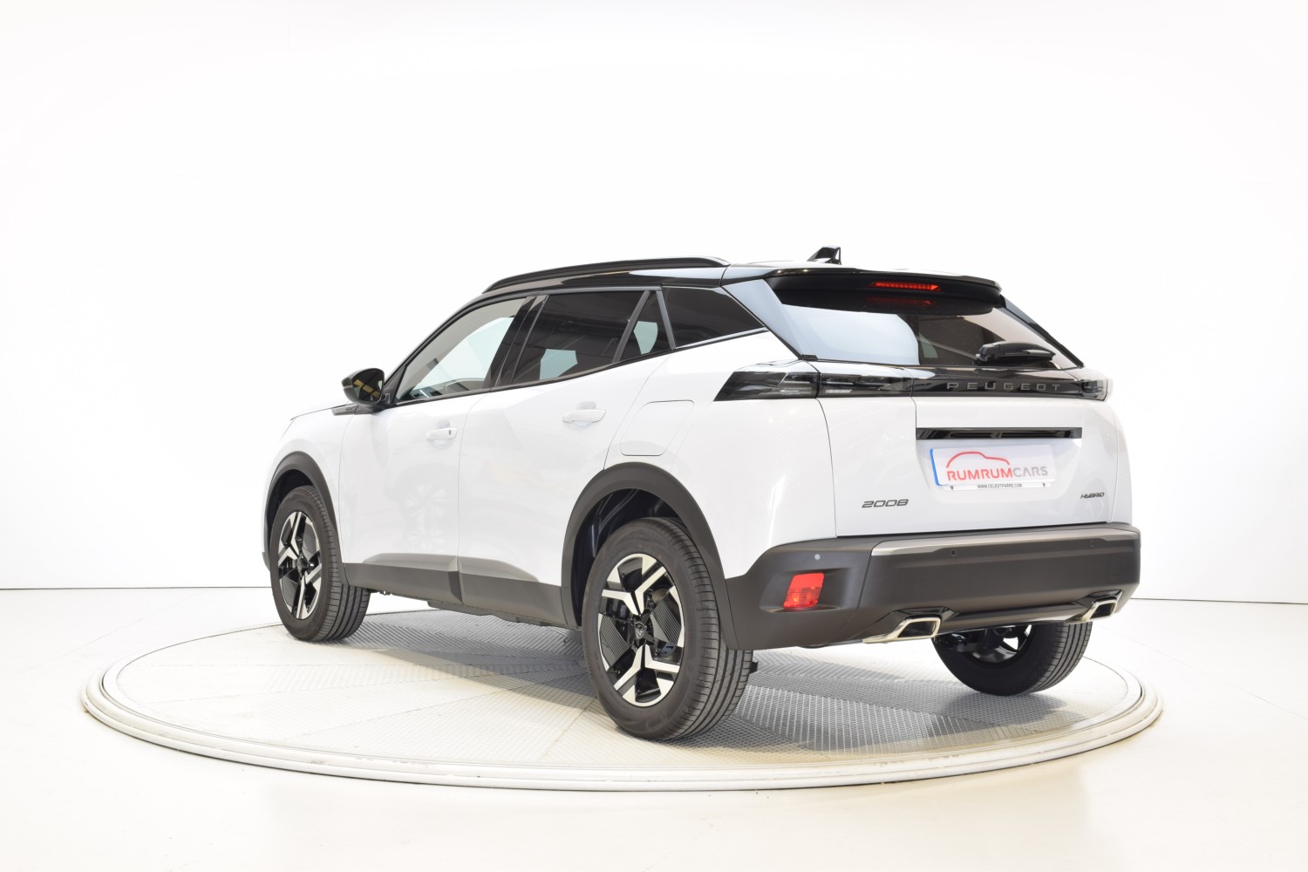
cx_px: 654
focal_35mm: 45
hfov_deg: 43.6
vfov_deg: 29.9
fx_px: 1635
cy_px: 436
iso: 100
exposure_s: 1/2
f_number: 11
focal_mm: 30
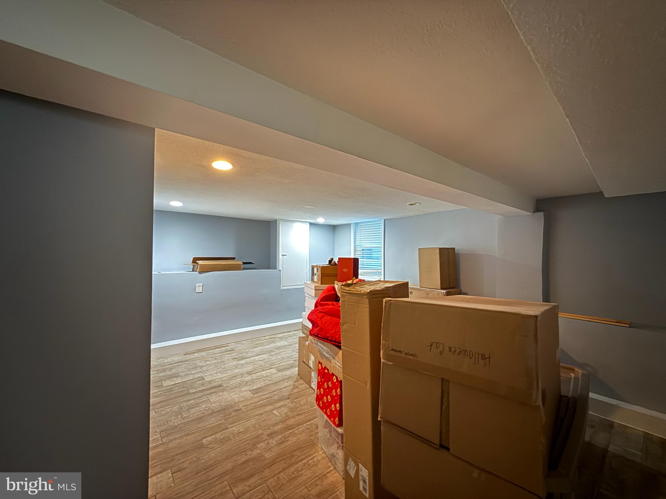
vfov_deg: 85.7
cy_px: 250
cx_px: 333
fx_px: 269
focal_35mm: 14
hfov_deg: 102.1
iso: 1250
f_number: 2.2
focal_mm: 2.22
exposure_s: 1/10
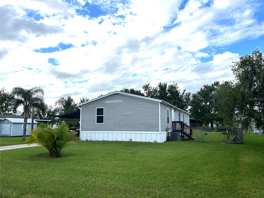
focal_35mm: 26
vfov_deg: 53.1
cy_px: 99
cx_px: 132
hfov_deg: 67.3
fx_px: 198
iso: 50
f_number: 1.6
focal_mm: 5.1
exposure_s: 1/4854
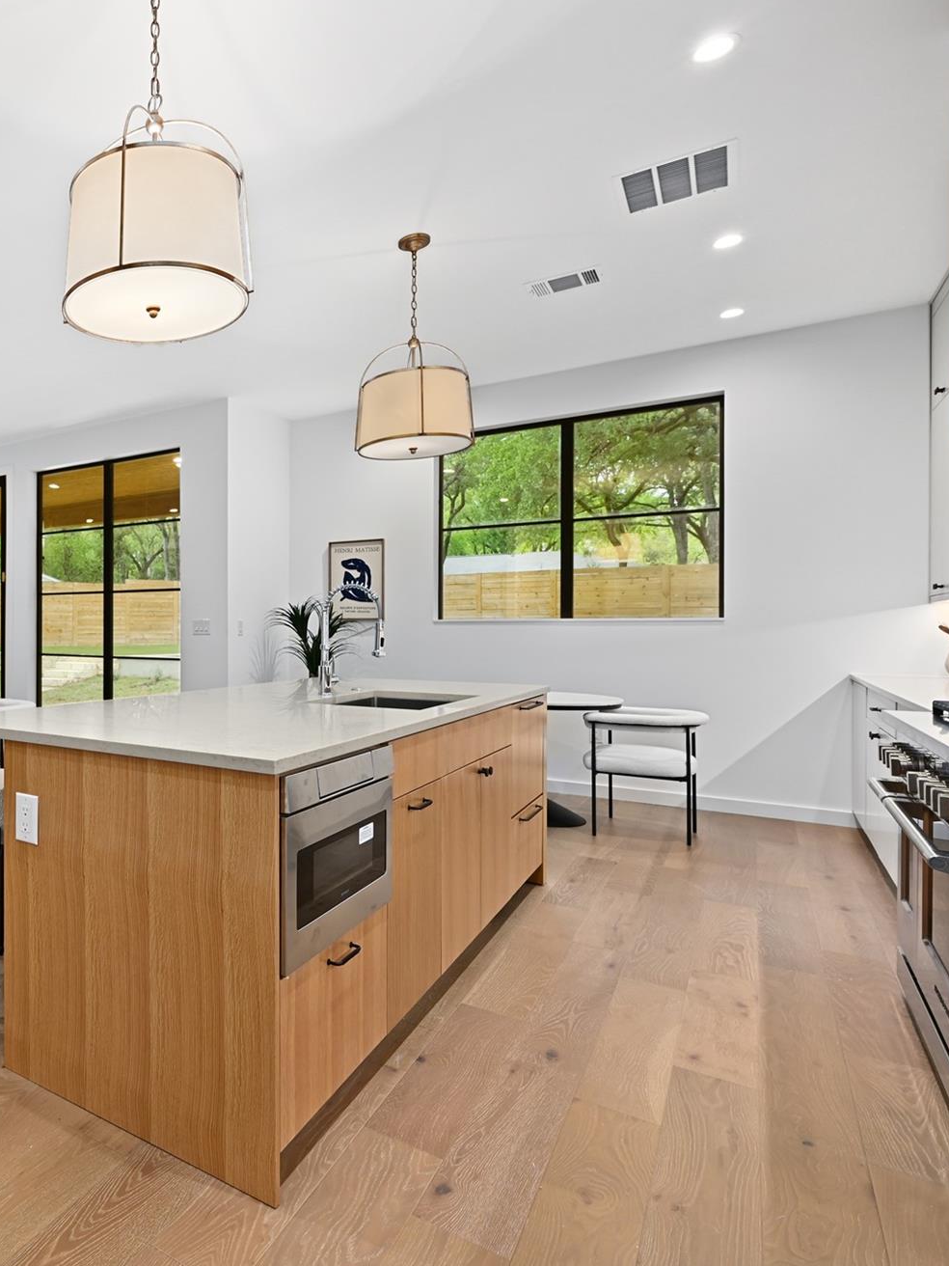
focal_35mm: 21
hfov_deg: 55.1
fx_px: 768
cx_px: 95
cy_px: 634
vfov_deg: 79.0
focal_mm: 14
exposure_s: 1/5
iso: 800
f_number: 8
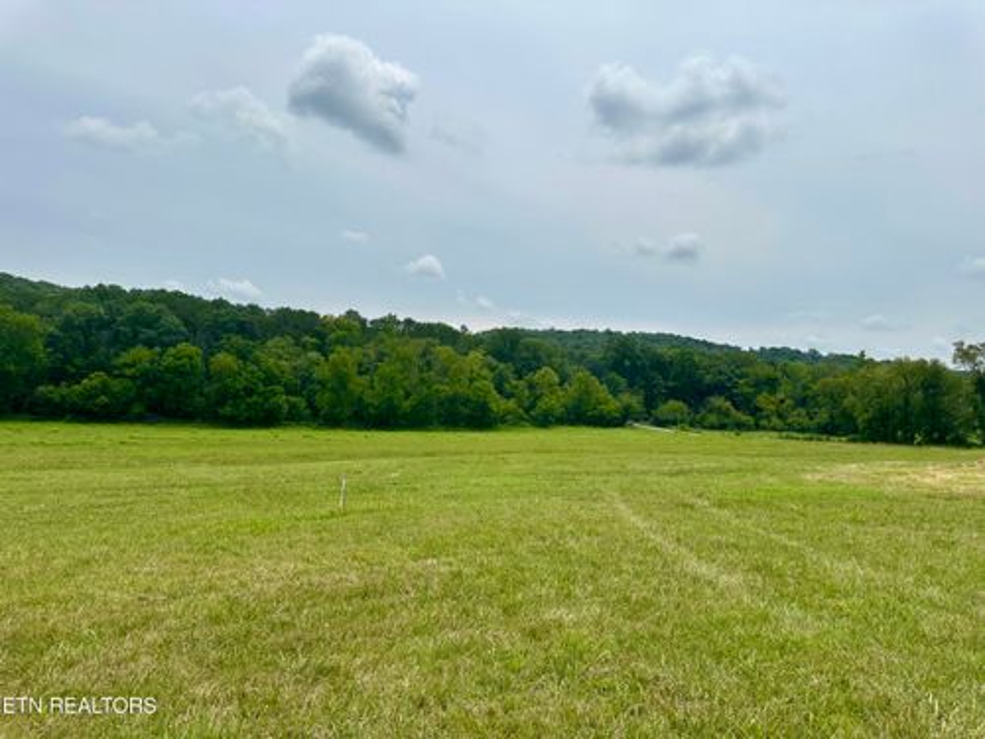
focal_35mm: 24
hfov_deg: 71.6
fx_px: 683
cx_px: 492
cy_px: 370
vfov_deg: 56.8
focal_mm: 6.86
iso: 80
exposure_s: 1/9709
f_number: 1.78
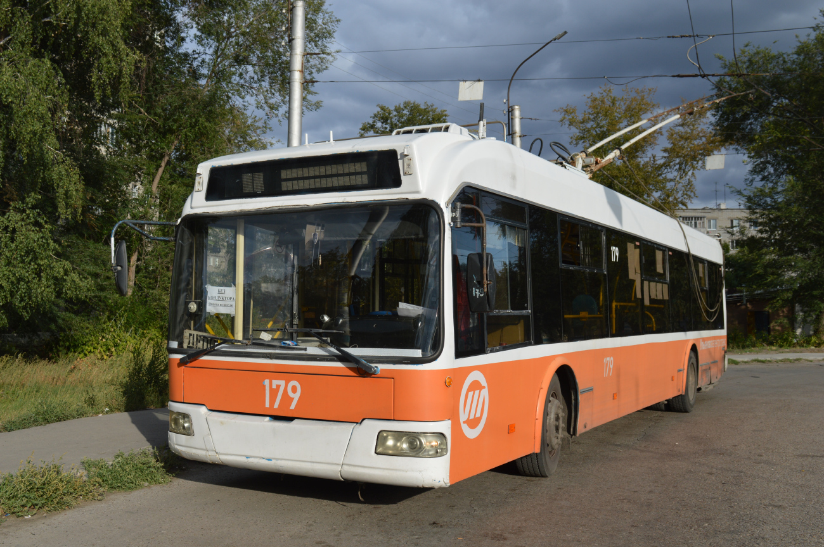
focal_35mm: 36
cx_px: 412
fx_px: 823
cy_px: 274
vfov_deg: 36.8
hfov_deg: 53.2
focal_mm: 24
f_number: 9
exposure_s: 1/250
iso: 140
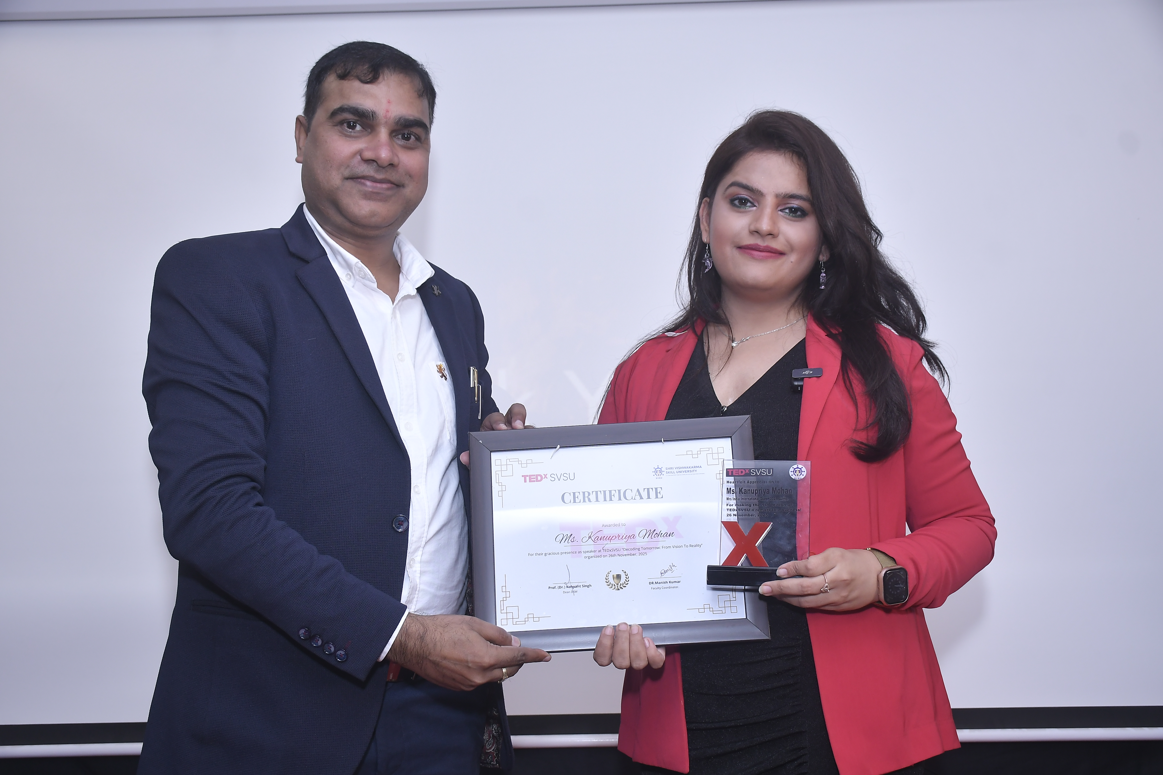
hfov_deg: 48.5
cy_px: 388
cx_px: 582
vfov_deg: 33.4
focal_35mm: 40
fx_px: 1292
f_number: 5.6
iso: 500
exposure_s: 1/125
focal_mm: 27
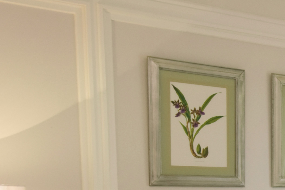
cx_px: 415
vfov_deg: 16.2
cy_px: 235
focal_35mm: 81
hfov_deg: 21.5
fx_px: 638
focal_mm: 17
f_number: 22
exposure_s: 2
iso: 200
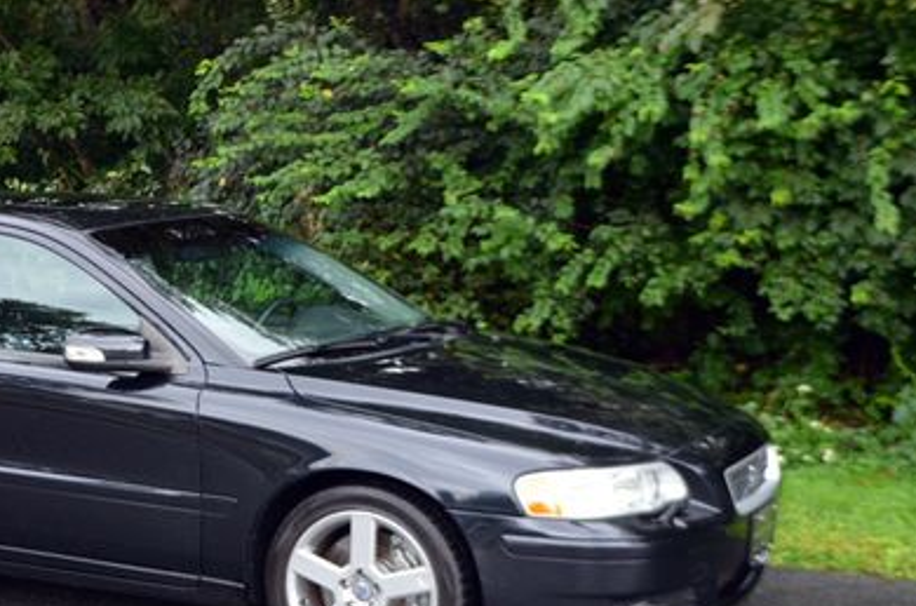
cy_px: 383
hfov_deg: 28.7
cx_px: 181
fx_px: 1751
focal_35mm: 69
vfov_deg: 19.6
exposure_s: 1/80
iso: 400
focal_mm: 28
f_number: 4.5
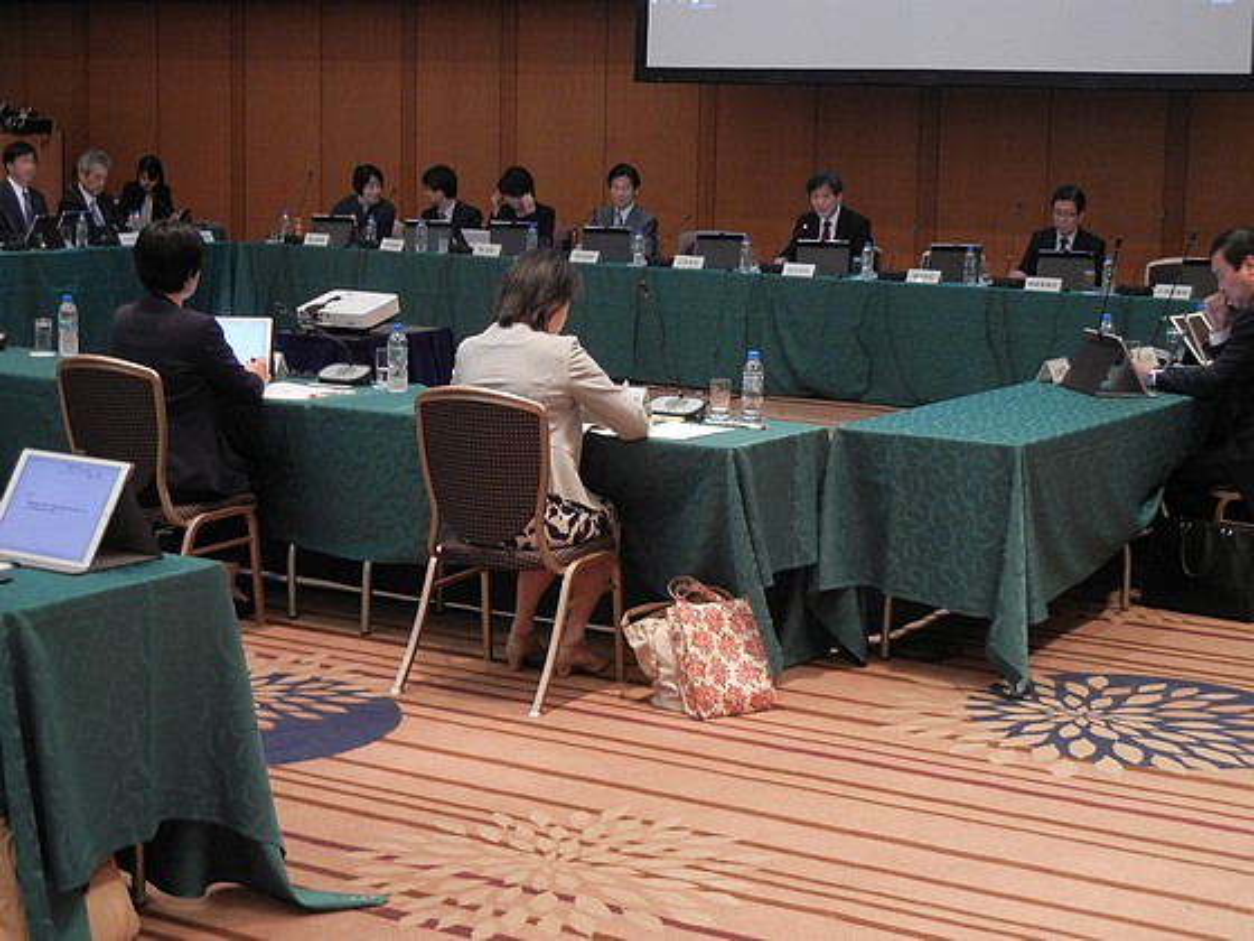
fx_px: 2463
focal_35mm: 68
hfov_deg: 28.6
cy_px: 470
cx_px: 627
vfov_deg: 21.6
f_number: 4.1
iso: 400
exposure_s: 1/11.2
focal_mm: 12.2
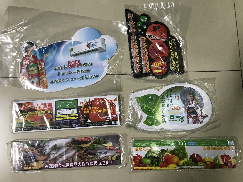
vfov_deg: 49.7
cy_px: 91
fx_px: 197
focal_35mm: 28
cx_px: 122
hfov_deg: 63.4
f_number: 1.8
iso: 64
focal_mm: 3.99
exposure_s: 1/17
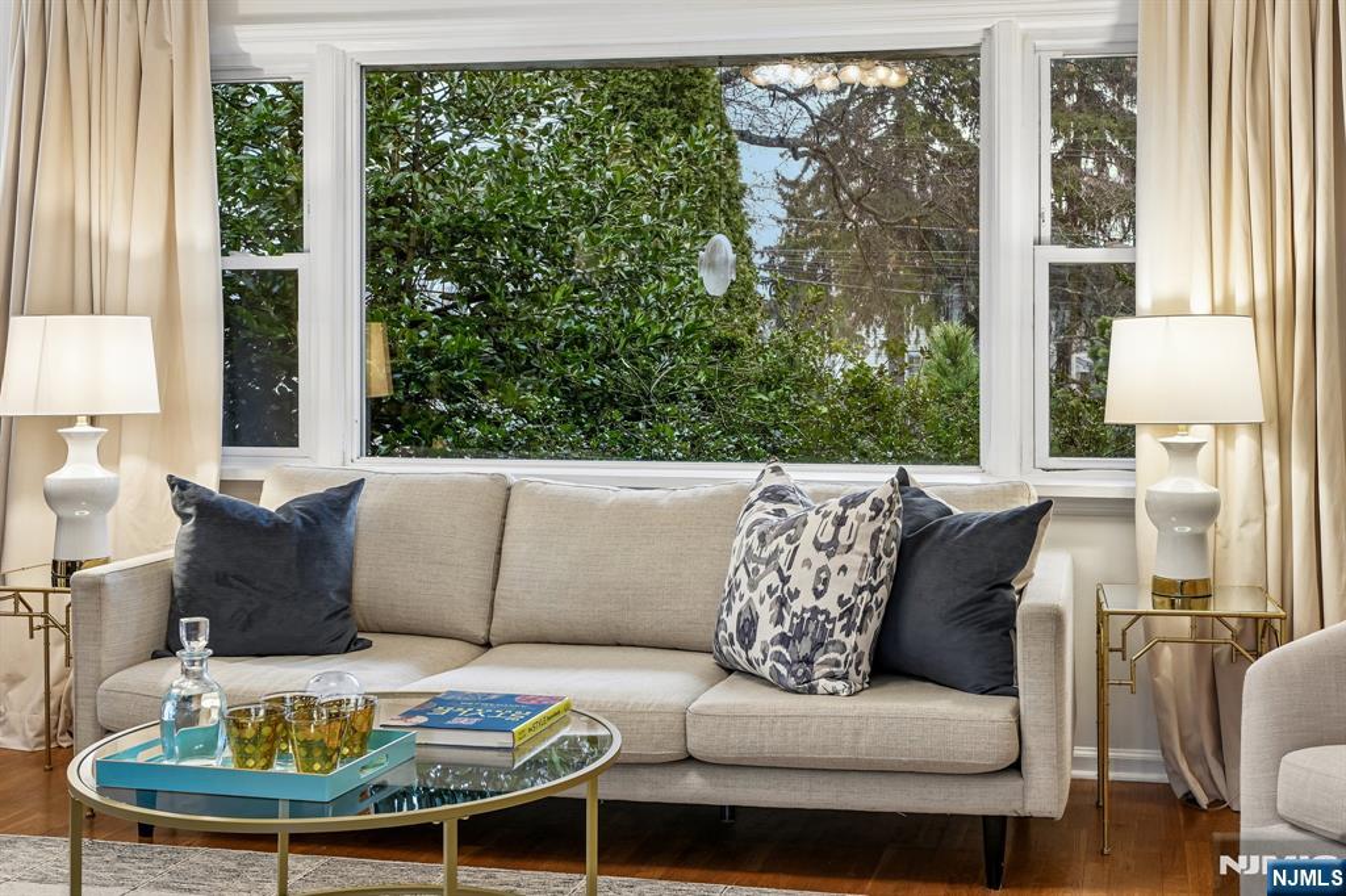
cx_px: 673
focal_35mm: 42
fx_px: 1570
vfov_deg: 31.9
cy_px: 448
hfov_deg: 46.4
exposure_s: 1/3.33
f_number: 8
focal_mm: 28
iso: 200
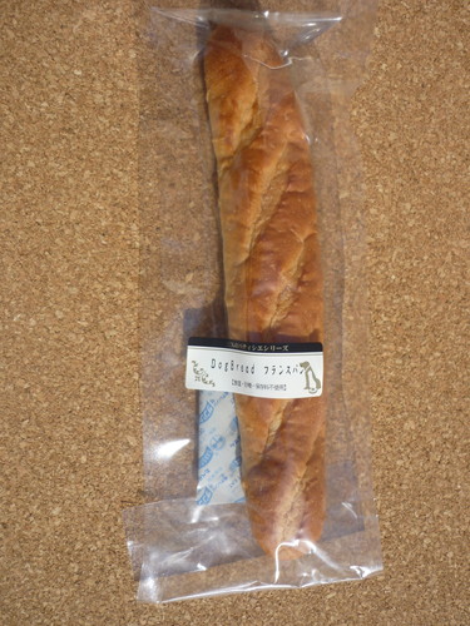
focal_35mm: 33
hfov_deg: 42.9
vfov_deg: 55.4
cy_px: 313
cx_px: 235
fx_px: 597
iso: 80
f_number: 8
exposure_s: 1/250
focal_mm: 5.5
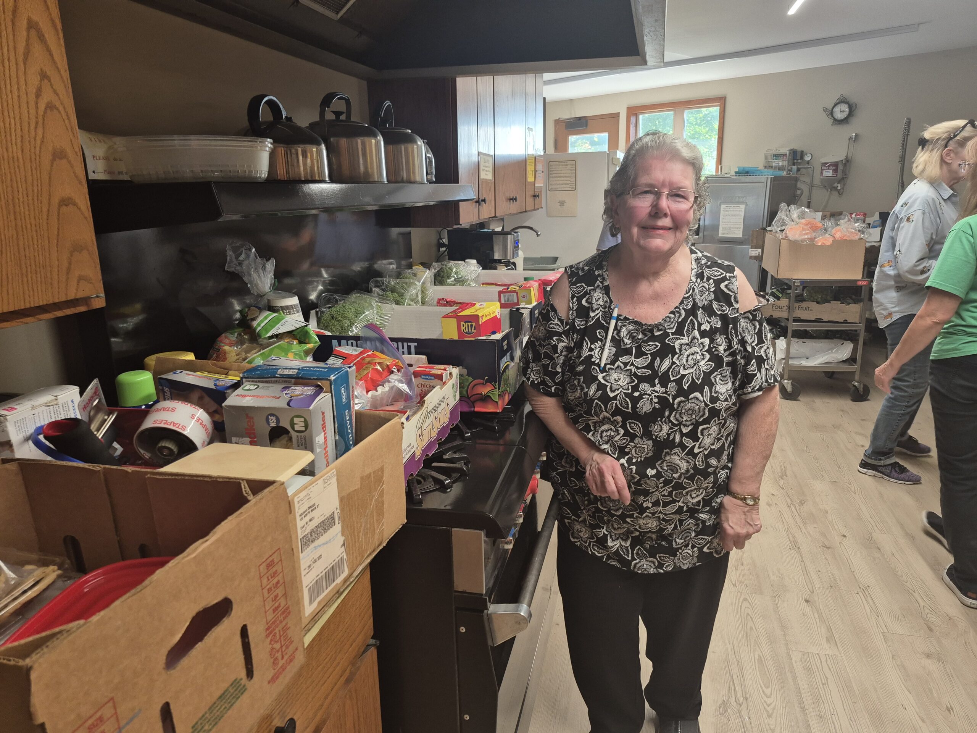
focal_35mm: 23
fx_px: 649
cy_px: 366
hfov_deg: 73.9
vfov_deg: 58.9
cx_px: 488
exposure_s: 1/120
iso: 160
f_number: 1.8
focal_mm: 5.4
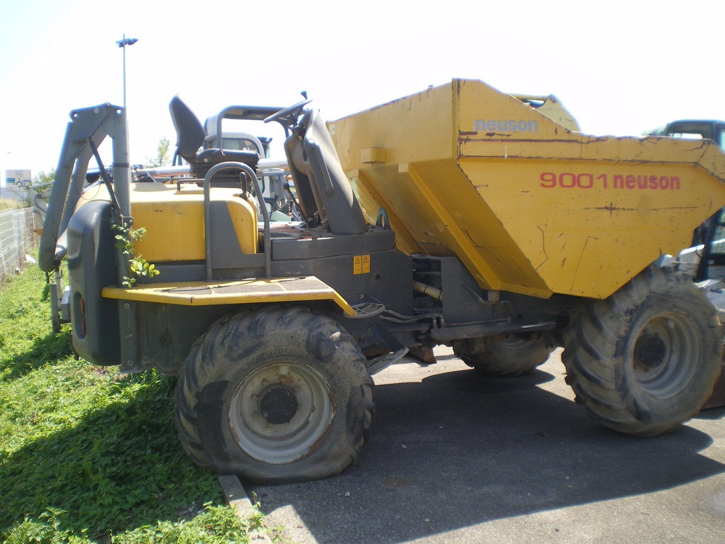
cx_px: 362
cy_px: 272
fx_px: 754
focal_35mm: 36
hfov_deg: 51.4
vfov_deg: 39.7
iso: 50
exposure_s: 1/125
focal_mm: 6.3
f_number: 4.6
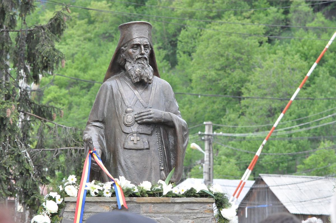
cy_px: 112
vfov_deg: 6.1
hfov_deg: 9.2
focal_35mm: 225
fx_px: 2097
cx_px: 168
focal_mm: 150
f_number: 10
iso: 3200
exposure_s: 1/800
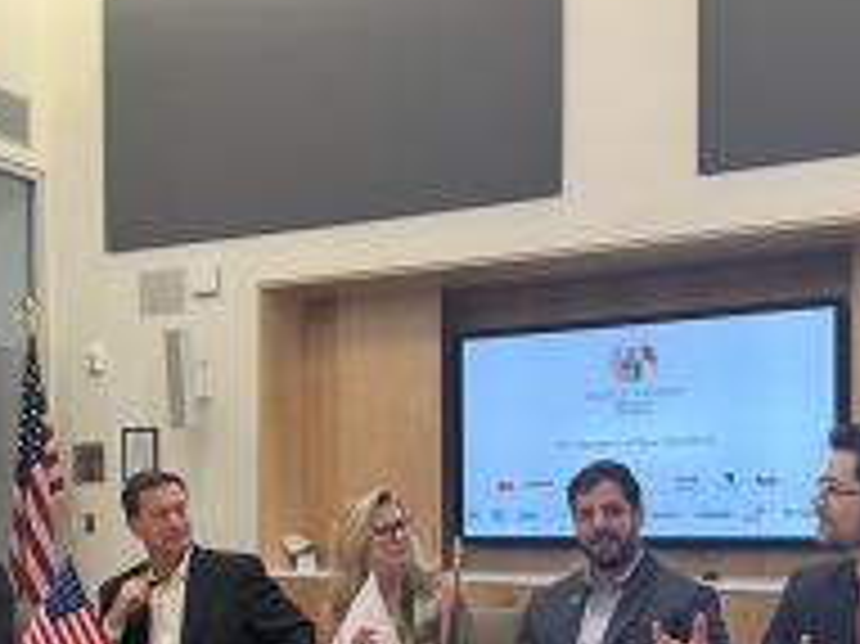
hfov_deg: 40.5
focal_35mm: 47
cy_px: 525
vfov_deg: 30.0
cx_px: 419
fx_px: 1167
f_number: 1.78
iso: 100
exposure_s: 1/75
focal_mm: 6.76
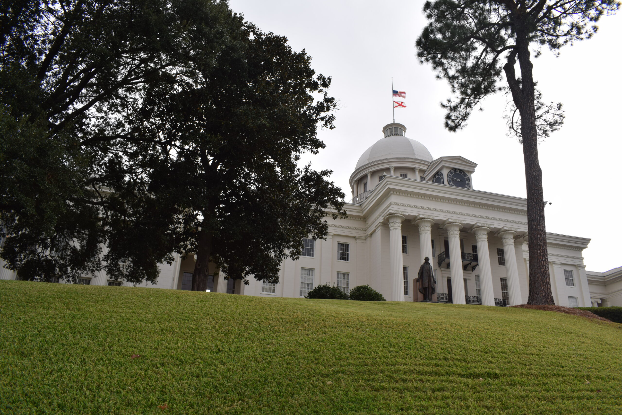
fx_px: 466
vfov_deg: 47.9
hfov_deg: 67.4
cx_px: 311
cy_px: 208
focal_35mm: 27
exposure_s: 1/200
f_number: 11
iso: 100
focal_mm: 18
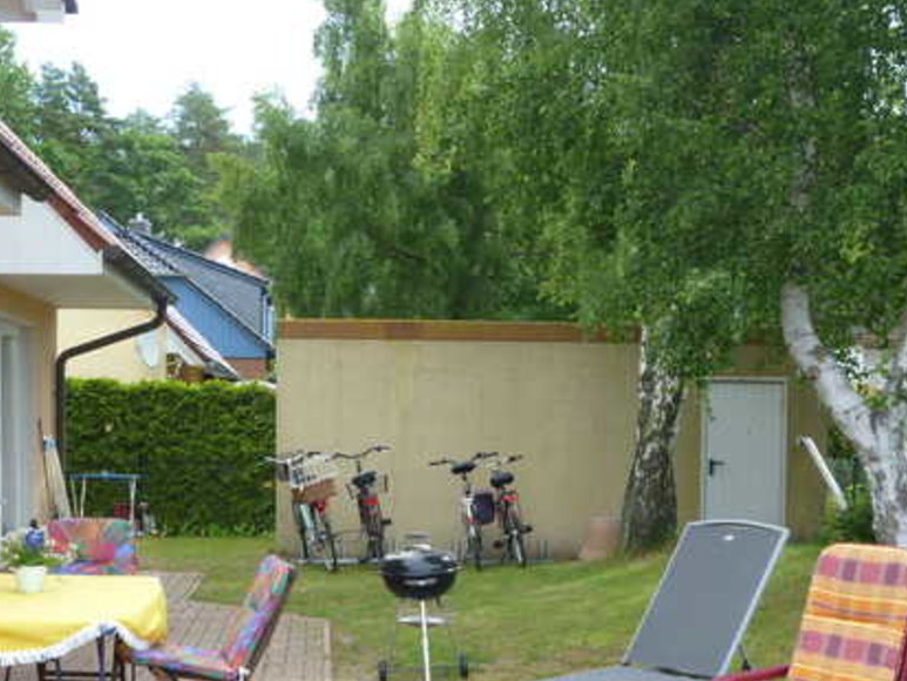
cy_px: 487
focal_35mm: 59
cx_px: 395
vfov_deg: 24.6
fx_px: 1546
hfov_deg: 32.7
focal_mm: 6.8
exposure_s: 1/125
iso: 80
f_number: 4
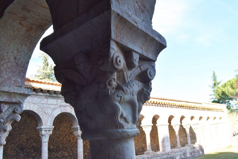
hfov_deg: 61.9
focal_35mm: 30
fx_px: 198
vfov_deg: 43.6
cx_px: 119
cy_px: 80
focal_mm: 20
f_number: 8
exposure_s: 1/250
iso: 200
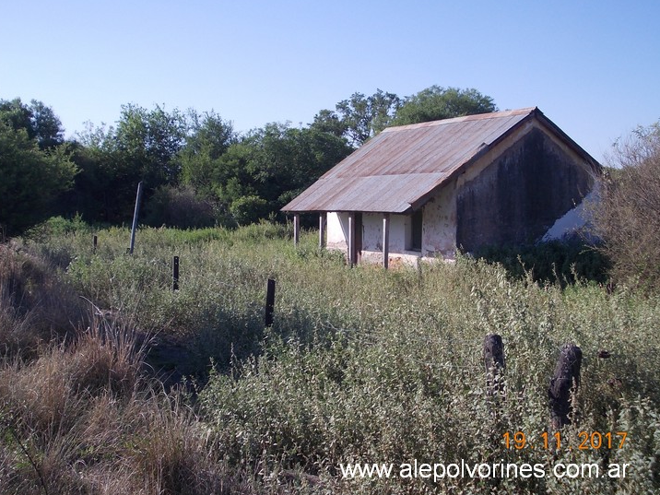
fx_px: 877
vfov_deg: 31.5
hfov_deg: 41.2
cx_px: 311
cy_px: 239
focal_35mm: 46
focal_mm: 6.1
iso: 80
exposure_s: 1/200
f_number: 6.5
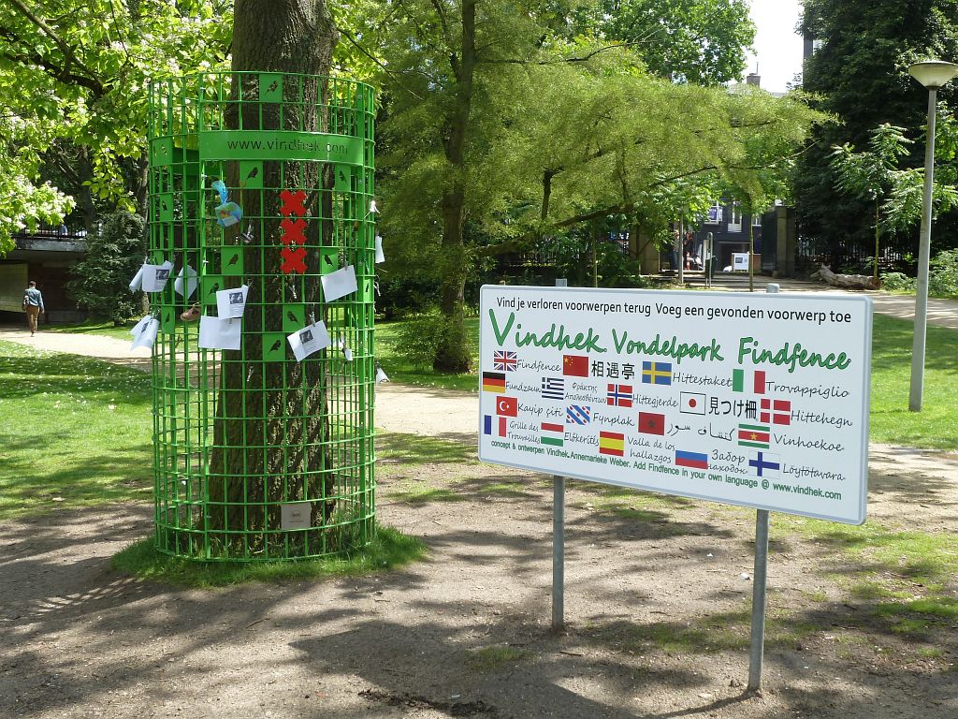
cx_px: 479
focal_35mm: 48
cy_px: 360
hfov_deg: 39.7
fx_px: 1328
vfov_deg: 30.3
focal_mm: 7.9
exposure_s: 1/160
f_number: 4
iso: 80
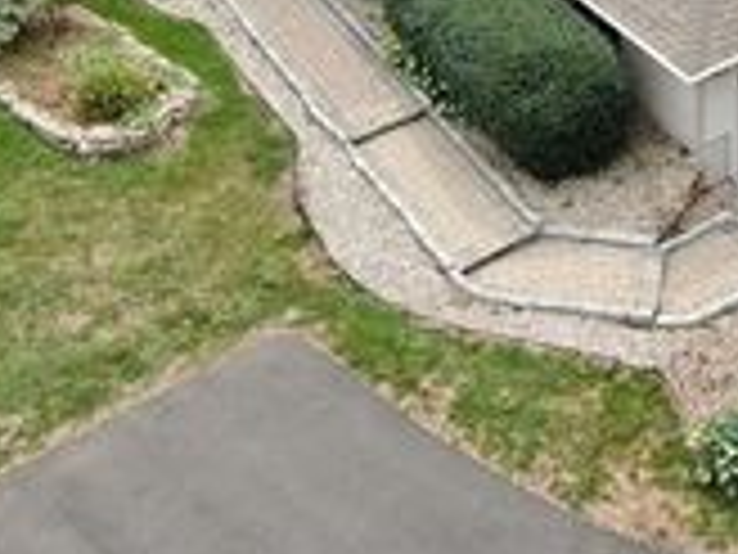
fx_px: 1556
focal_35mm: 73
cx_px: 734
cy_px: -214
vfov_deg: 18.4
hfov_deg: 25.4
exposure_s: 1/200
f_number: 2.8
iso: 100
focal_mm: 4.39
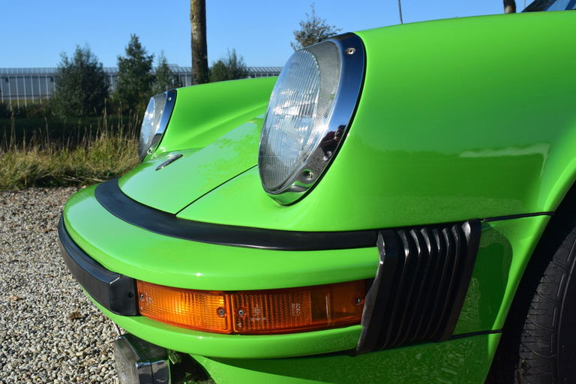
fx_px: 624
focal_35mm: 39
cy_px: 192
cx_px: 288
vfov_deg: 34.2
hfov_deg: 49.6
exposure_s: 1/400
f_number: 11
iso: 400
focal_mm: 26
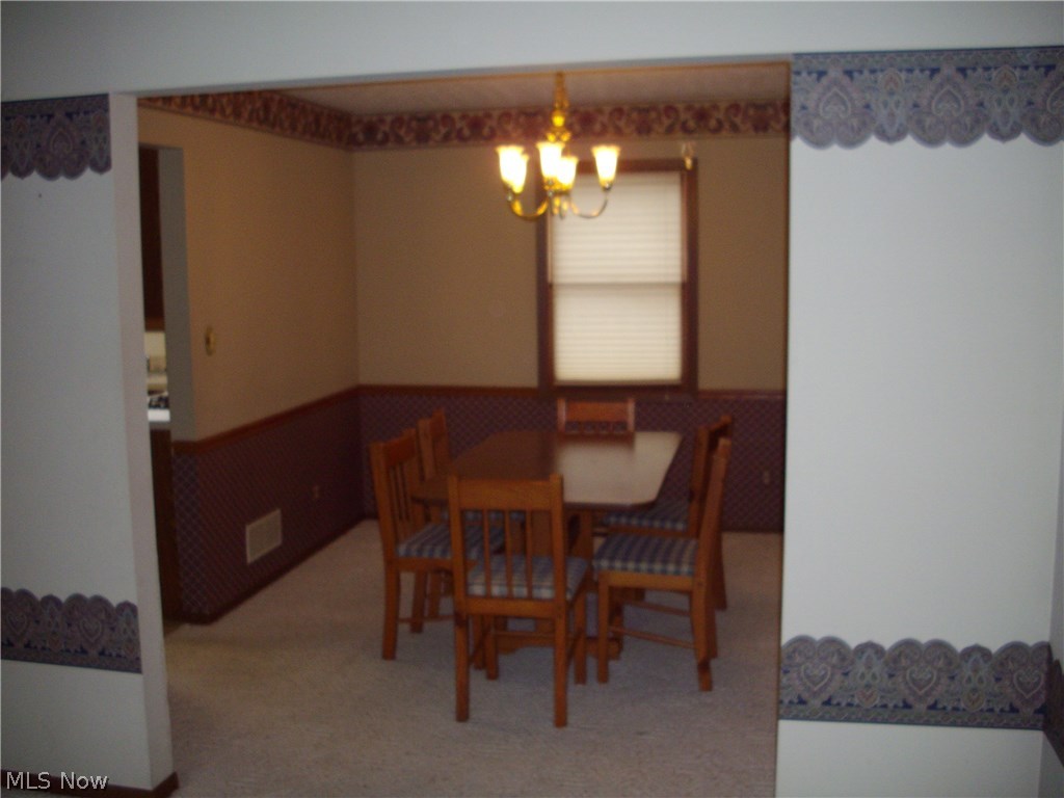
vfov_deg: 38.7
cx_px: 532
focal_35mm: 37
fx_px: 1137
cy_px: 399
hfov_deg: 50.1
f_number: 2.8
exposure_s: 1/50
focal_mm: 6.2
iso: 160
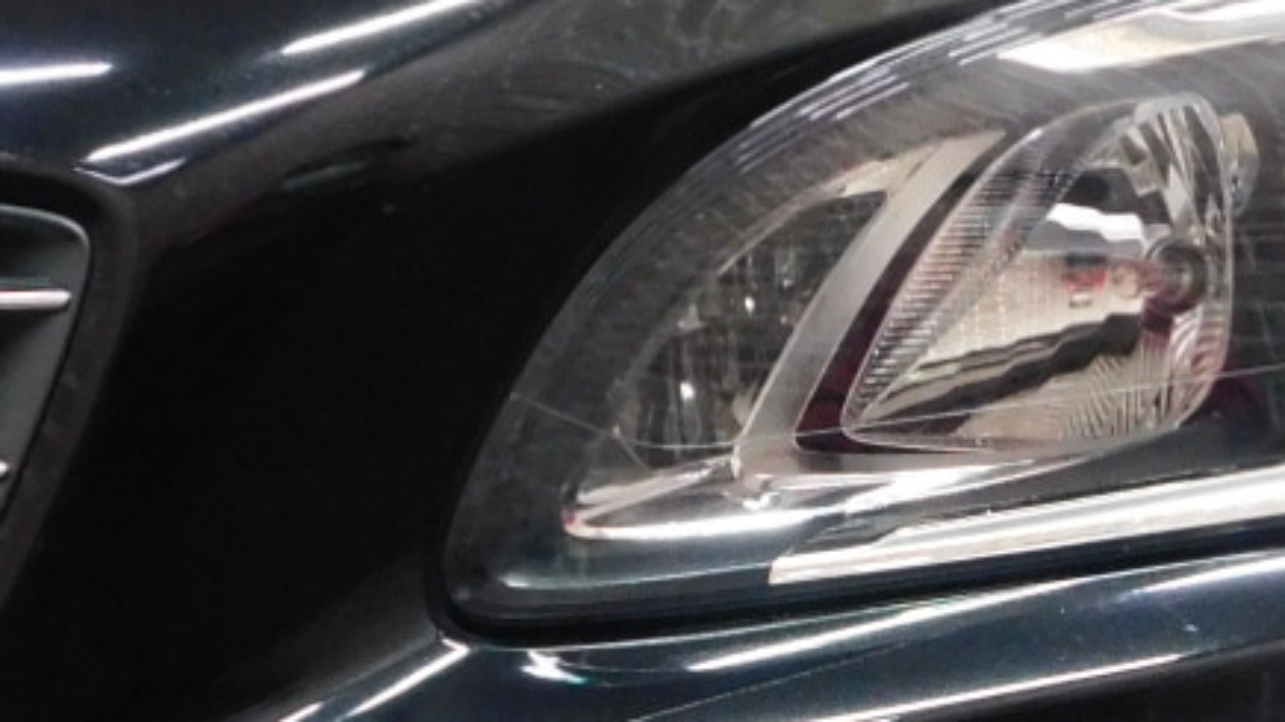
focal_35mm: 92
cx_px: 920
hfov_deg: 23.0
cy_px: 675
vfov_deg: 13.0
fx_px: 3134
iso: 400
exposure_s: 1/20
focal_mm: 4
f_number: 3
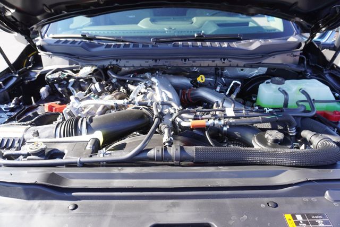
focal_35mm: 24
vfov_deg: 53.2
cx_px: 170
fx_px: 227
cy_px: 114
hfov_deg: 73.7
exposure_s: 1/80
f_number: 4.5
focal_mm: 16
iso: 100
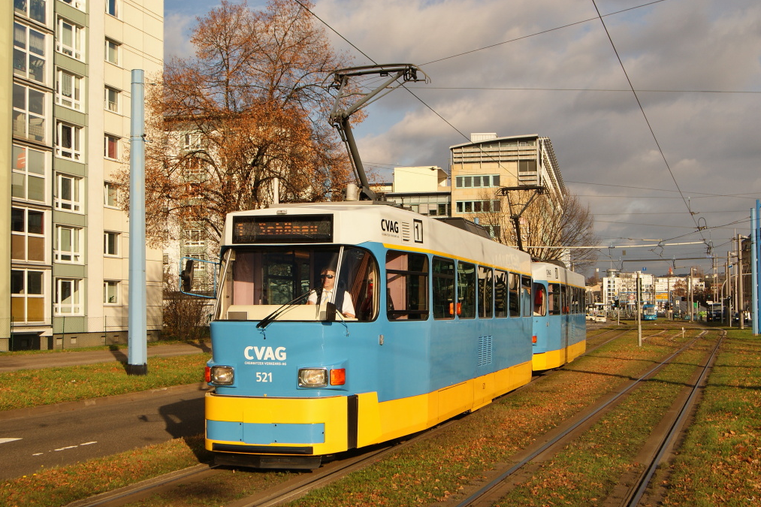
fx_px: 1765
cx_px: 382
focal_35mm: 84
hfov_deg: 24.3
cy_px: 254
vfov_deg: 16.4
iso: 200
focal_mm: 55
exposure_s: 1/640
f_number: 9
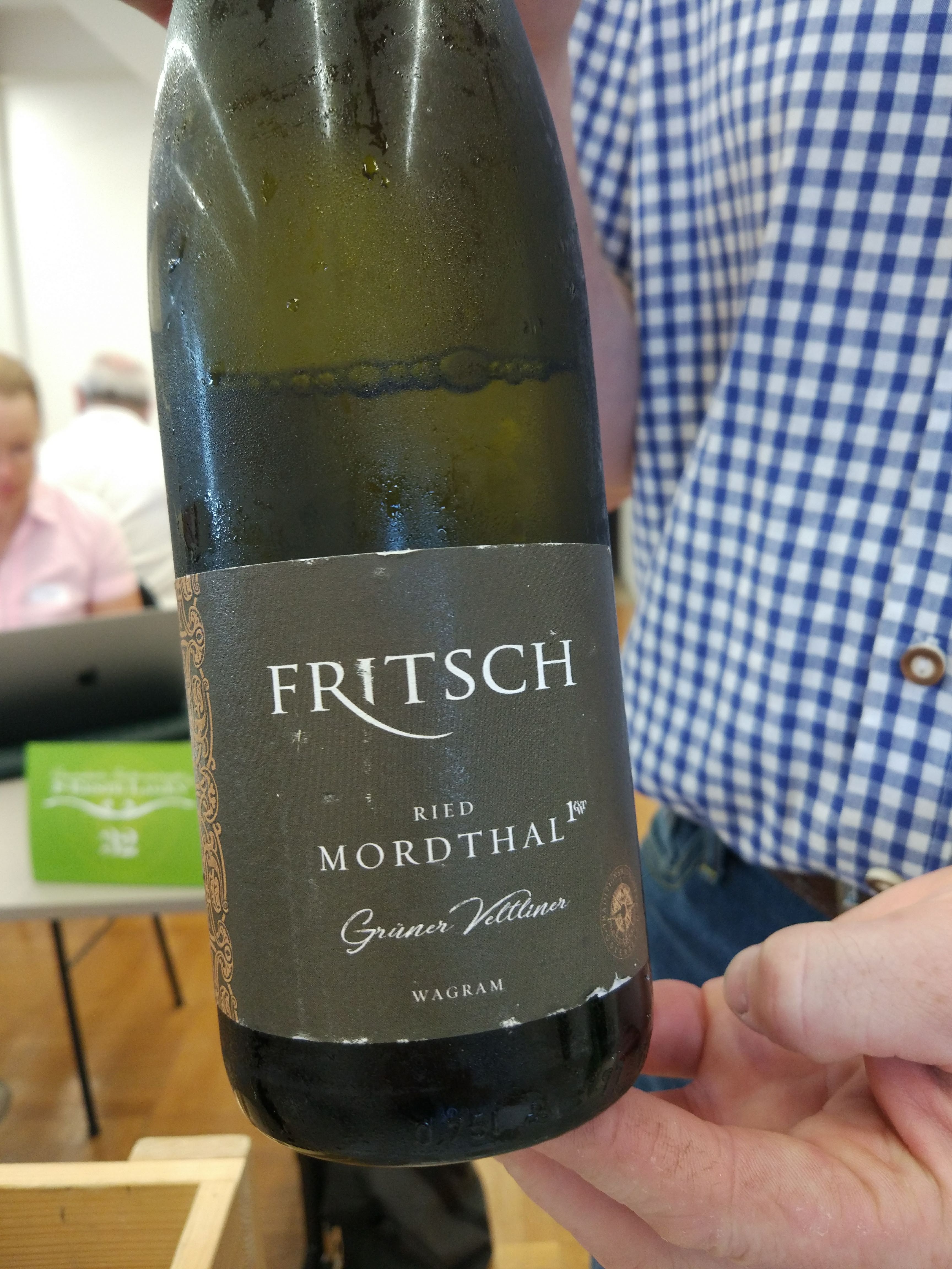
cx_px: 476
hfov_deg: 49.7
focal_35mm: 28
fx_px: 1027
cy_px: 634
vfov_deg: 63.4
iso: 337
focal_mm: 4.26
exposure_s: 1/33
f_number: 2
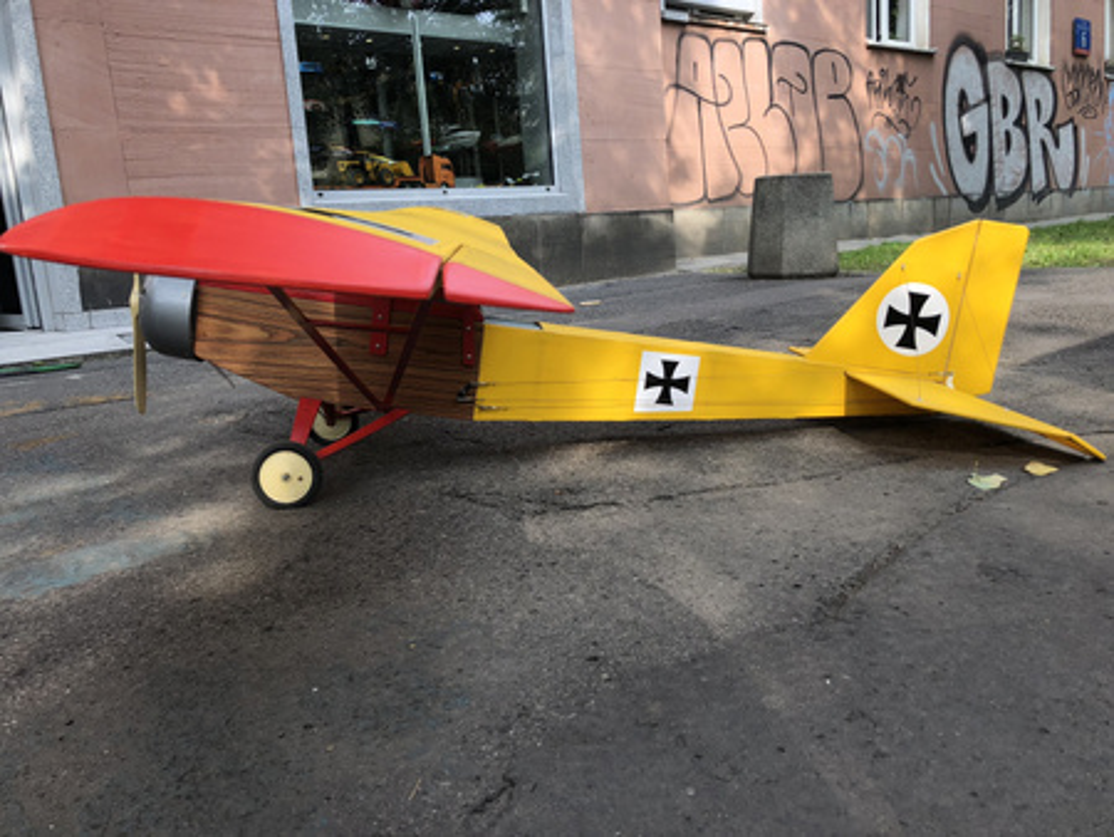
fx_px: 902
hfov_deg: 63.4
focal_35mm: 28
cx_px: 557
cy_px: 418
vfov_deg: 49.8
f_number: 1.8
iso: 20
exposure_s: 1/353
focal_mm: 3.99
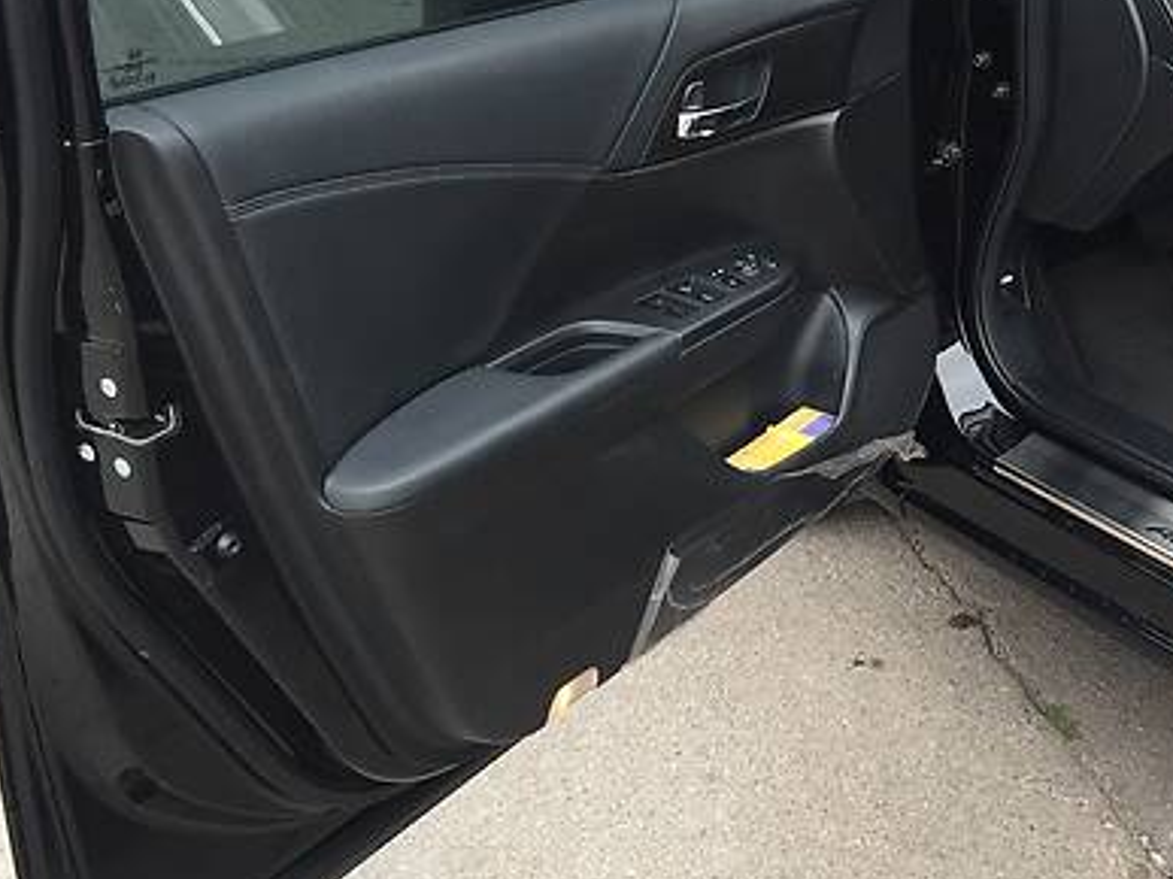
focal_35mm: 60
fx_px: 2033
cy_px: 255
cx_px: 1167
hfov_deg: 30.0
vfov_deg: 24.2
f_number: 2.2
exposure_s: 1/120
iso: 50
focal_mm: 4.2
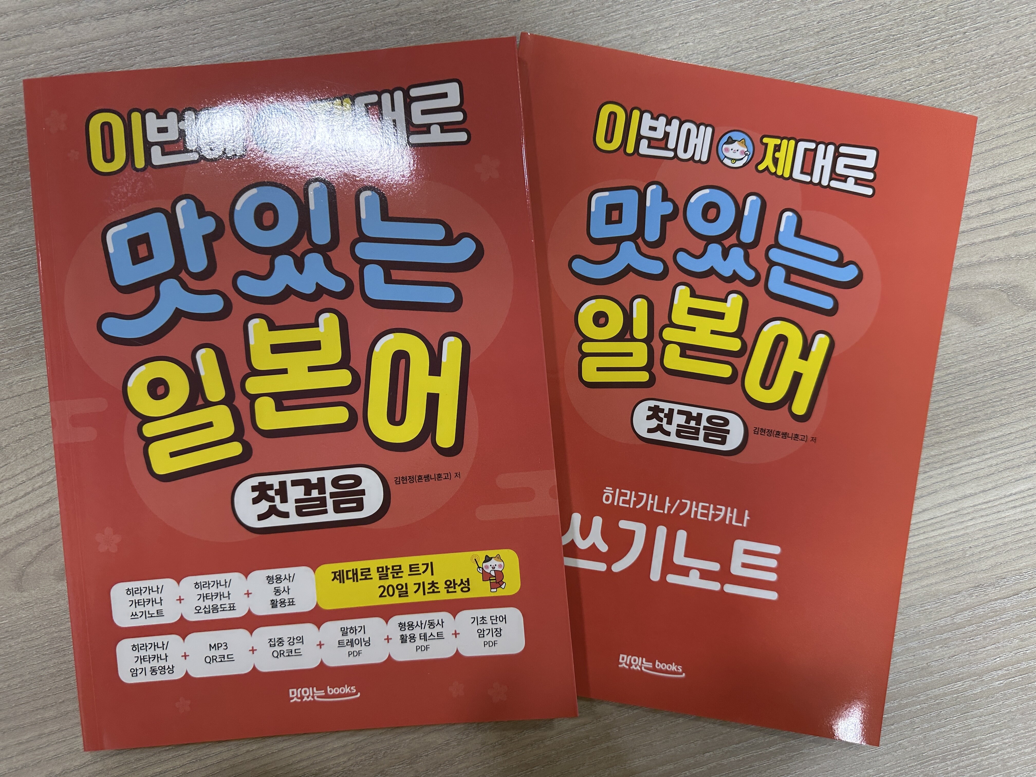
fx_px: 718
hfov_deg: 71.6
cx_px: 518
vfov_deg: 56.8
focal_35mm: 24
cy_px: 388
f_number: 1.78
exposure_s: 1/60
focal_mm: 6.86
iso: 125
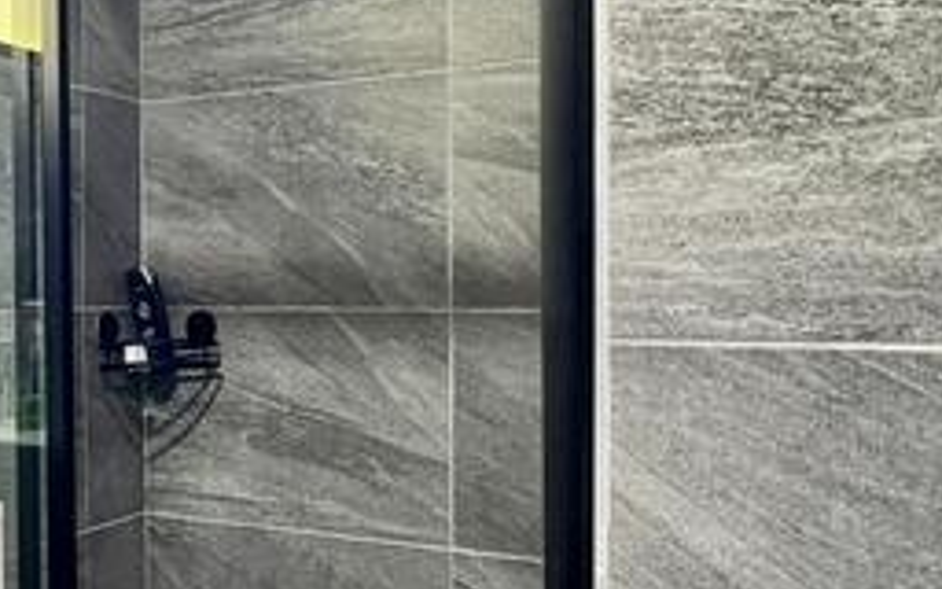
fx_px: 1104
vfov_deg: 29.9
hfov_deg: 42.5
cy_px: 291
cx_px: 99
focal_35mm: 43
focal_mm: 1.57
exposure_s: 1/60
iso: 400
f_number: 1.8
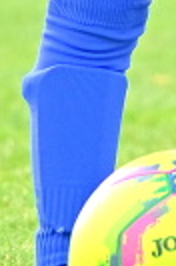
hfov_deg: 1.4
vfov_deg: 2.2
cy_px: -273
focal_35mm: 945
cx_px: 153
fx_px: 6966
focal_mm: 119.2
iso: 320
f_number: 2.8
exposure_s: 1/340
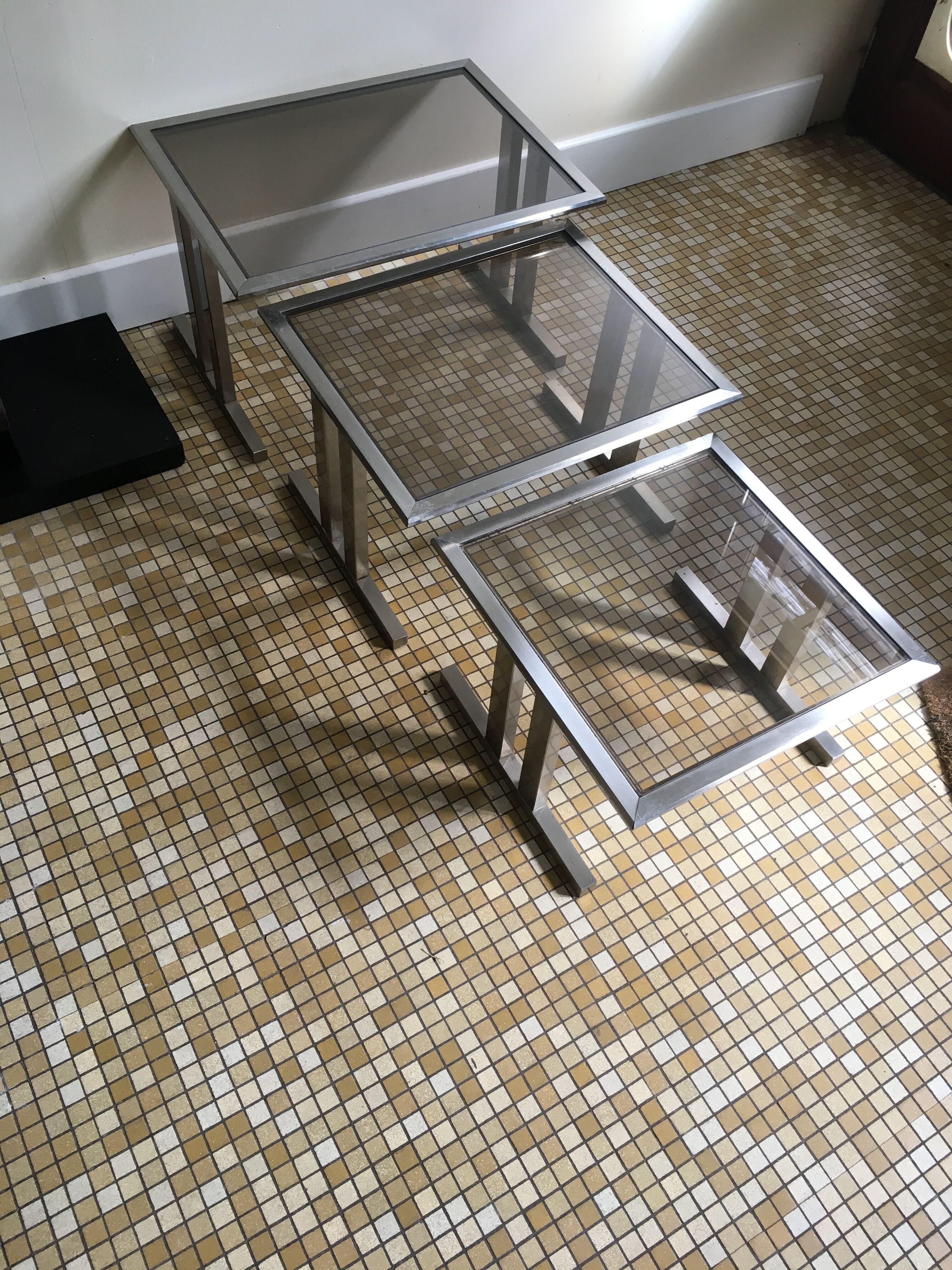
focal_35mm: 29
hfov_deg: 48.2
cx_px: 476
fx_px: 1063
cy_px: 635
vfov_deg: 61.7
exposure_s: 1/33
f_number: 2.2
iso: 32
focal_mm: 4.15
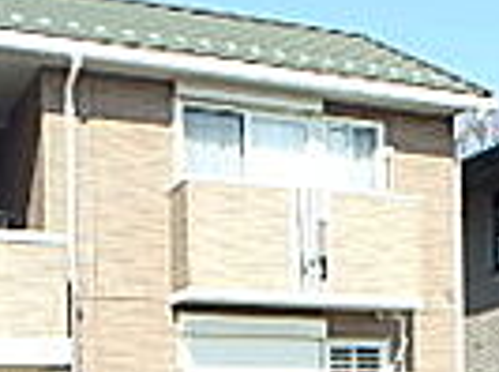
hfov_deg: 20.6
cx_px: 570
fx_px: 1294
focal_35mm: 90
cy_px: 507
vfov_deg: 15.4
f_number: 3.5
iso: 125
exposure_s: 1/640
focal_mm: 3.7
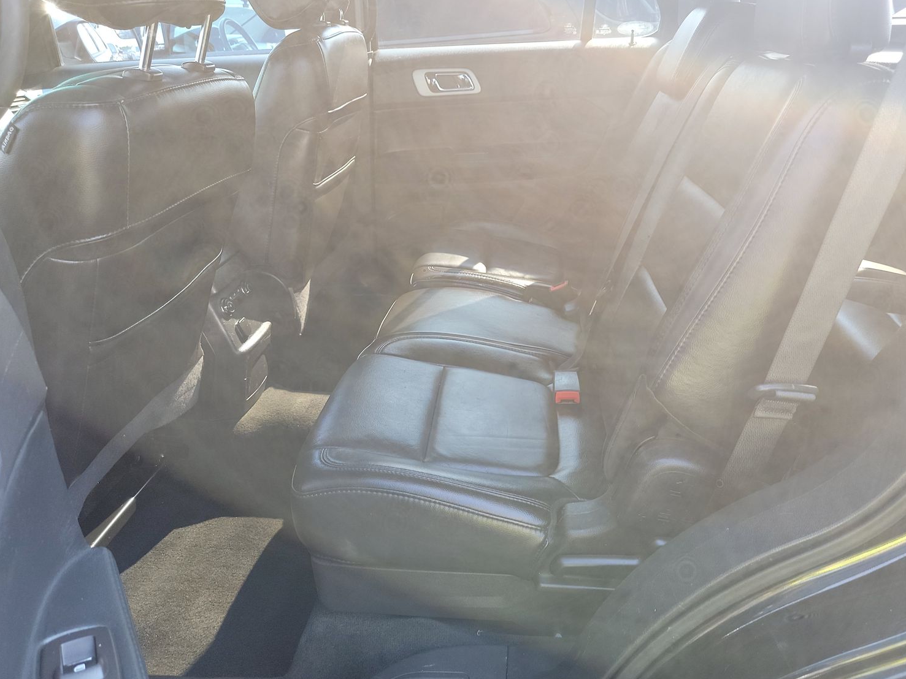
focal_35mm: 26
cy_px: 326
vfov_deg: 53.1
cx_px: 489
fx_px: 681
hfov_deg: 67.2
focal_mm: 6.7
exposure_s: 1/59
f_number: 1.8
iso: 76
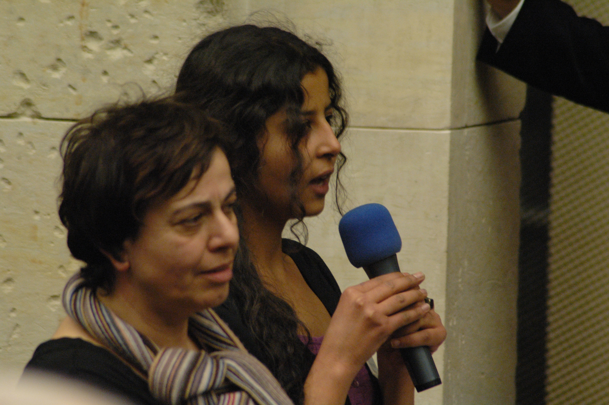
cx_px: 304
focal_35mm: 450
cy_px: 202
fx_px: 7606
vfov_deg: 3.0
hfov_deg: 4.6
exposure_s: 1/25
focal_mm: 300
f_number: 7.1
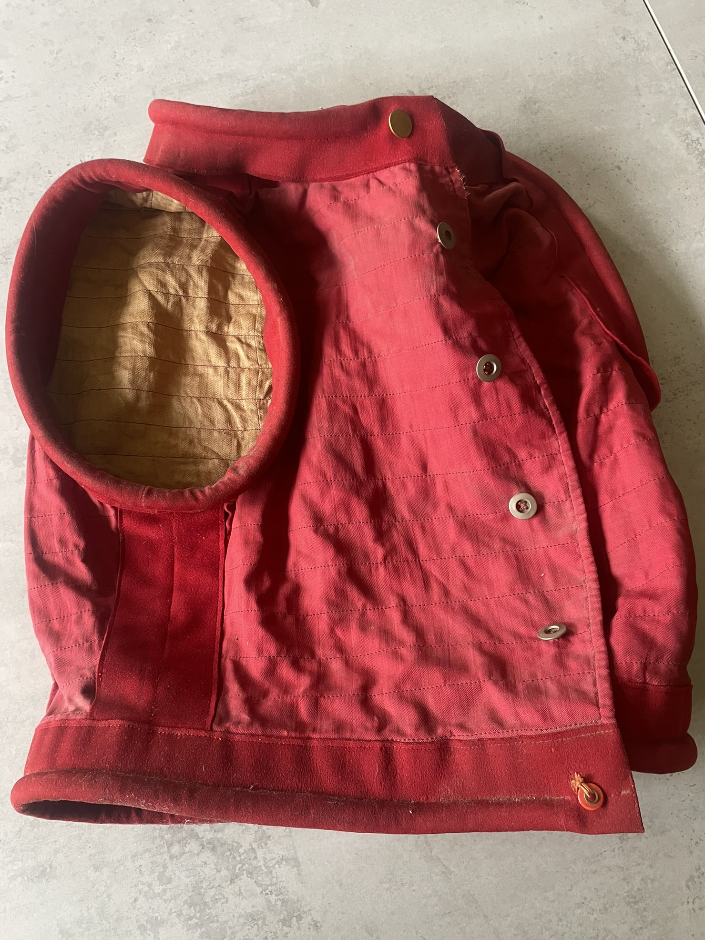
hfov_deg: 51.3
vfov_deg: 65.3
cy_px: 479
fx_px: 733
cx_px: 344
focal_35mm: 27
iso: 200
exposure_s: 1/60
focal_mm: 4.2
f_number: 1.6
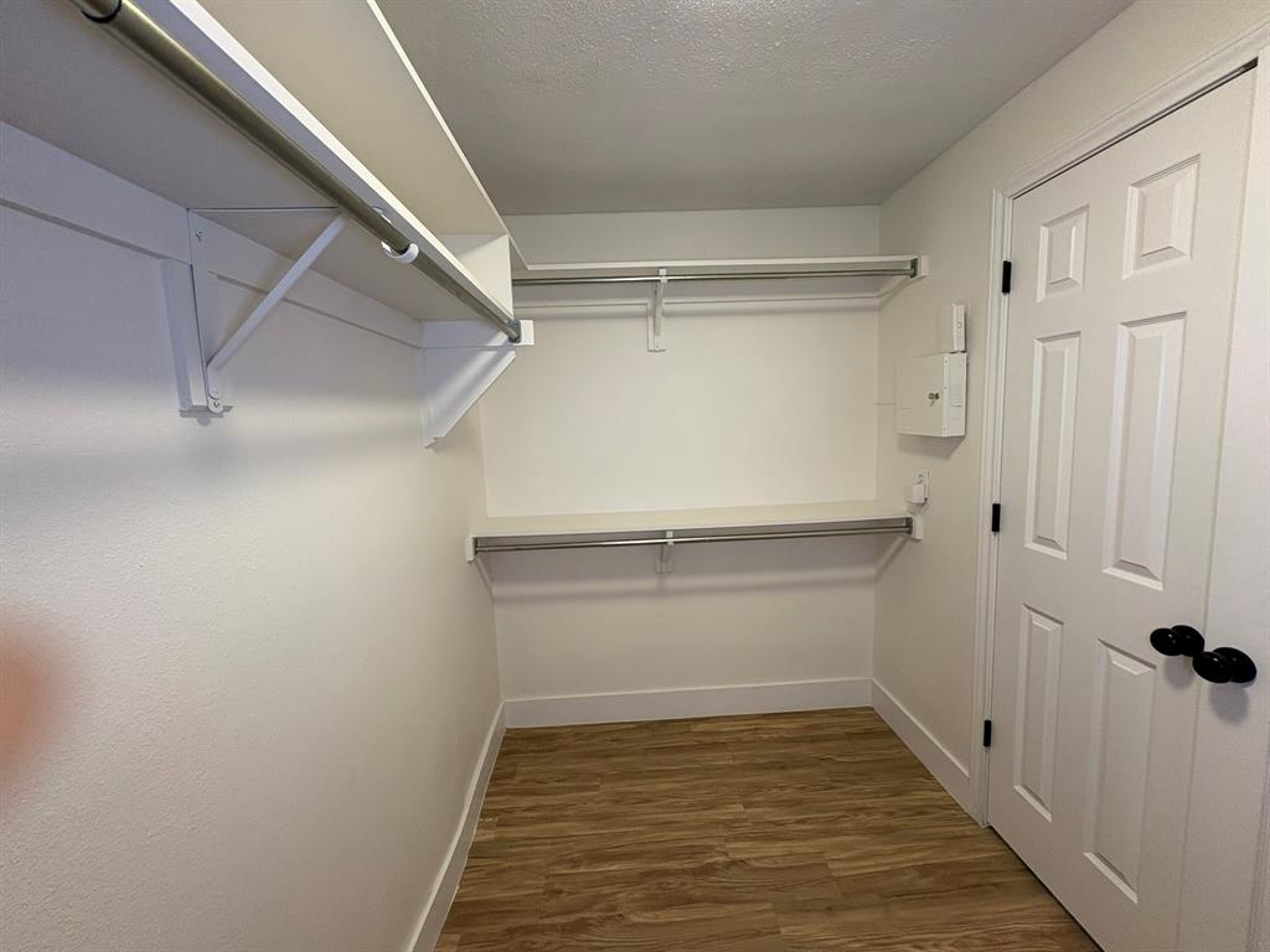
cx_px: 635
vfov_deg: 85.7
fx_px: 514
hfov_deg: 102.1
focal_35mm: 14
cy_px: 476
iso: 160
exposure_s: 1/60
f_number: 2.2
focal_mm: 2.22
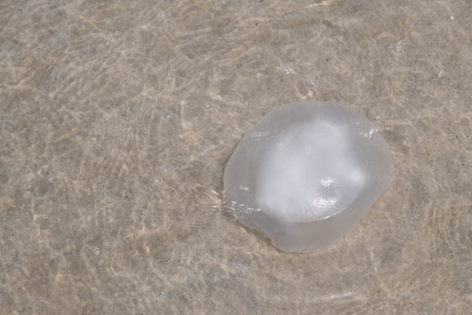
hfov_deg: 31.4
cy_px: 158
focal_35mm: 64
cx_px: 236
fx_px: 839
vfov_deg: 21.2
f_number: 5.6
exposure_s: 1/500
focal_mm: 42.5
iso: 160
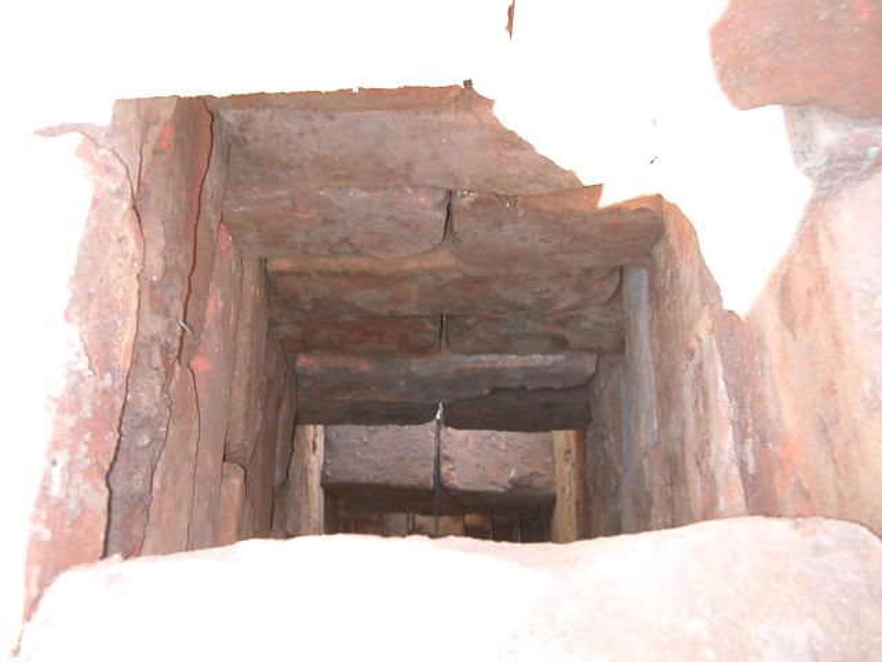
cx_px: 441
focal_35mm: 37
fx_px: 943
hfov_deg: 50.1
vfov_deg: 38.7
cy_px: 331
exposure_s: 1/30
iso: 100
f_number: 2.7
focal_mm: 5.6
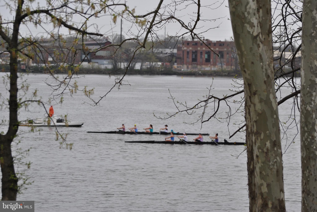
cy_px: 106
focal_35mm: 147
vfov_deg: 9.4
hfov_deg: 13.9
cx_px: 158
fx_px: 1296
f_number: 4.5
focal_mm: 98
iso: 200
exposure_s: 1/200
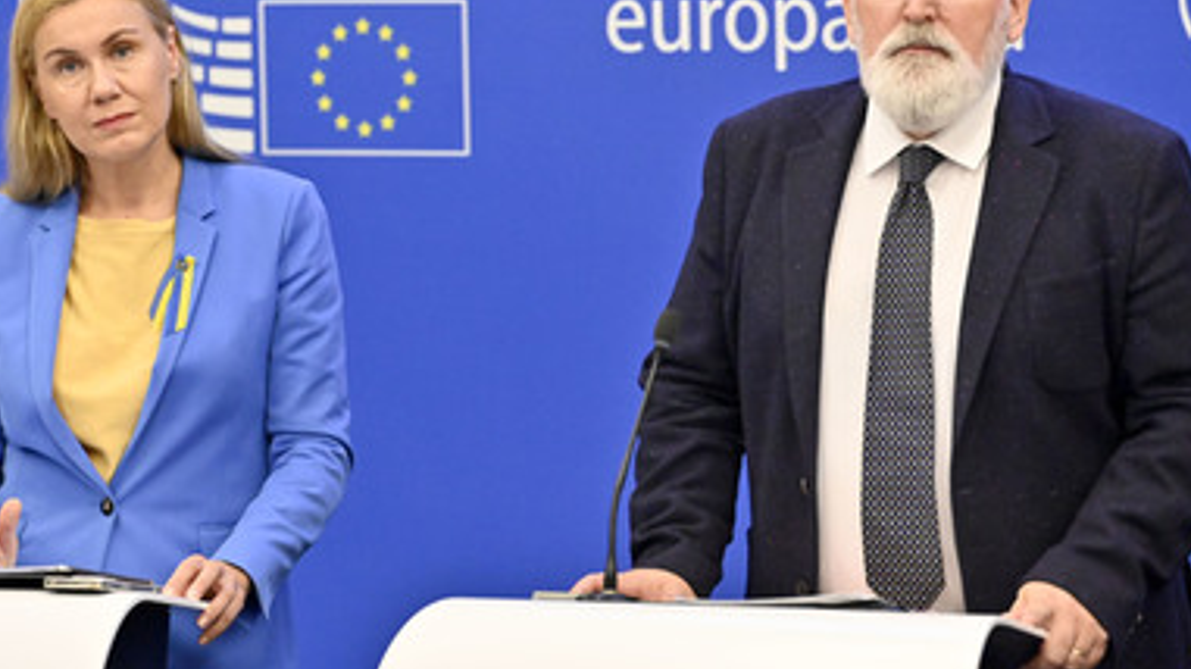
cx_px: 580
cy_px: 263
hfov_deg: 9.7
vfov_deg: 5.4
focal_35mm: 223
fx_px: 7040
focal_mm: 180
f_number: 4
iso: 6400
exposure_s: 1/640
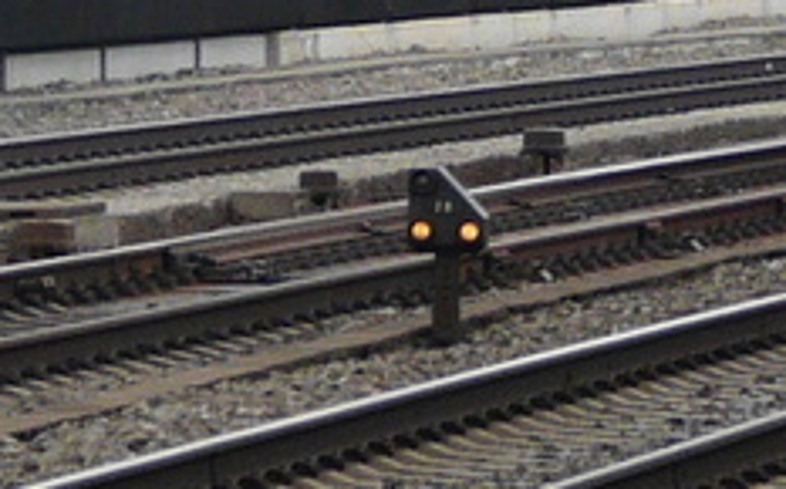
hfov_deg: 3.9
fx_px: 11425
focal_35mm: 534
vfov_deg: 2.4
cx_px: 1673
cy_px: -277
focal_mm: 19.2
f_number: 4
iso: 100
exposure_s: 1/250
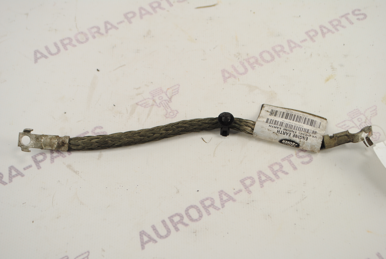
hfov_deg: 33.4
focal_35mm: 60
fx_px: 644
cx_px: 193
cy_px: 130
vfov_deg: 22.7
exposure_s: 1/20
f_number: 6.3
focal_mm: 40
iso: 200
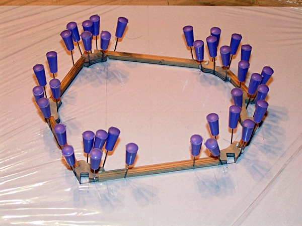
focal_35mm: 79
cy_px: 113
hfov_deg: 24.7
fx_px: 689
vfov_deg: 18.7
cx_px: 151
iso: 200
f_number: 3.2
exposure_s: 1/40
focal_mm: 12.1
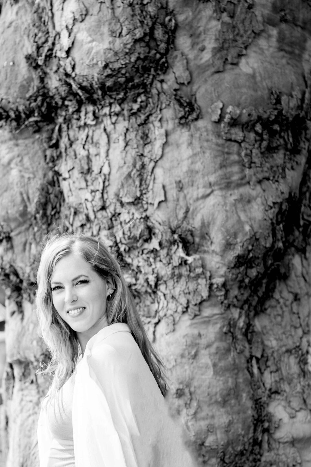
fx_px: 1944
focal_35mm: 150
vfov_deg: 13.6
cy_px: 344
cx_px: 120
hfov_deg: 9.1
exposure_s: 1/1250
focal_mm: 85
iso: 100
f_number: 2
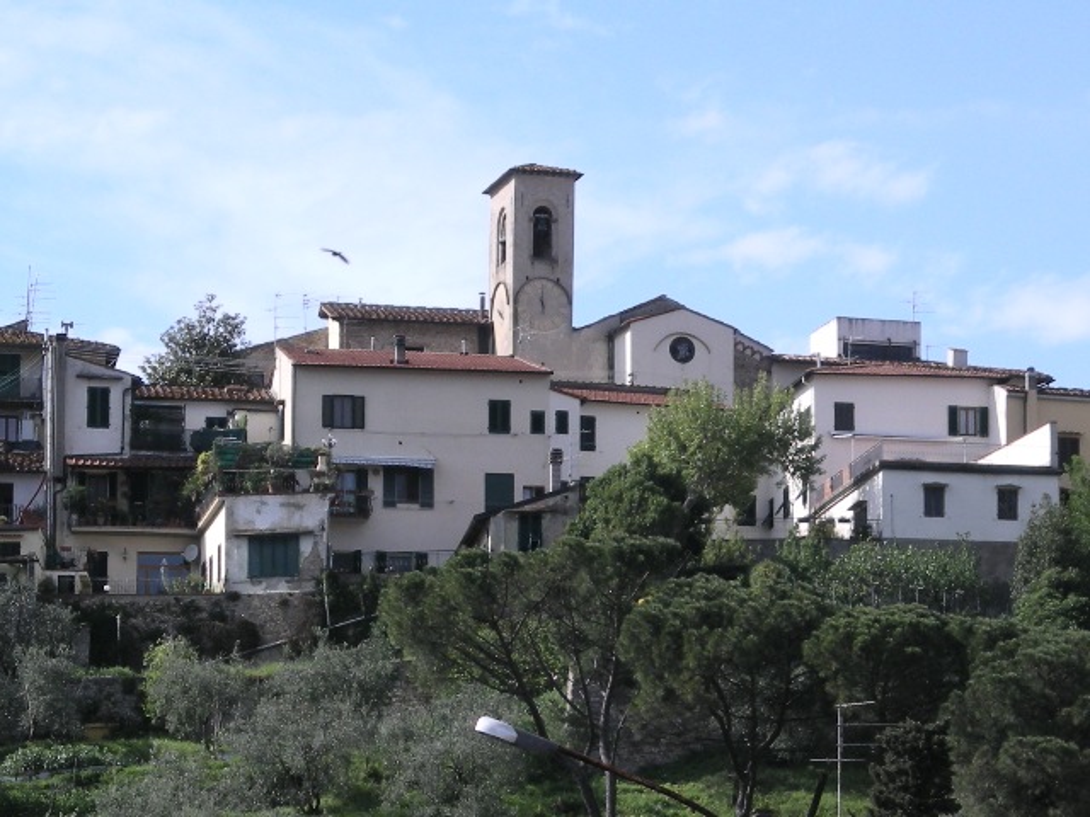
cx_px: 545
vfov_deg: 14.1
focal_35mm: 105
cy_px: 408
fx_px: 3306
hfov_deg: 18.7
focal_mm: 17.1
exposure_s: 1/310
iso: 50
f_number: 4.7
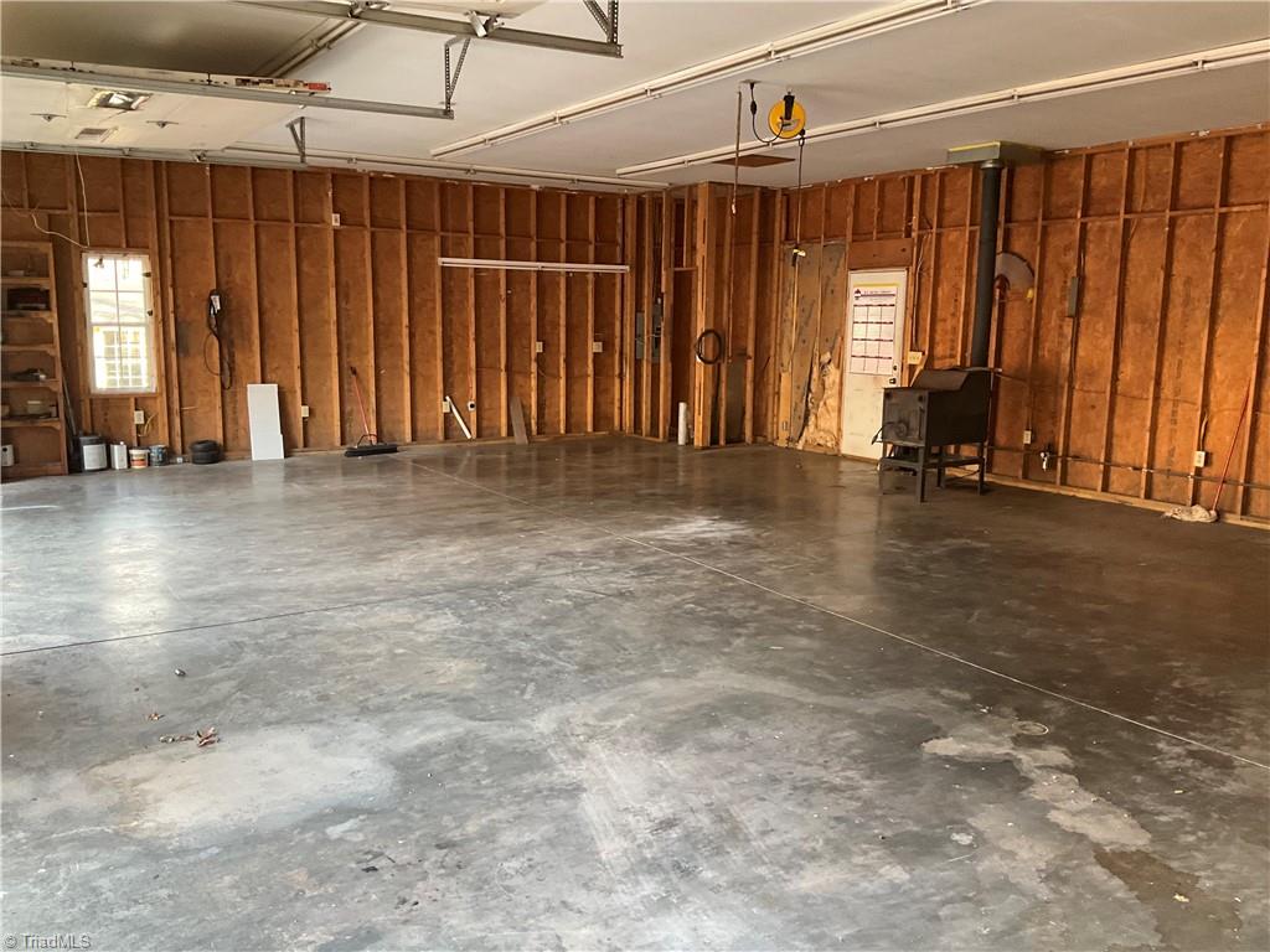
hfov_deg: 61.7
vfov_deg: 48.2
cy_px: 476
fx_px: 1064
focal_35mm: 29
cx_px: 635
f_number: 1.8
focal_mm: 3
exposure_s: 1/60
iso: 160
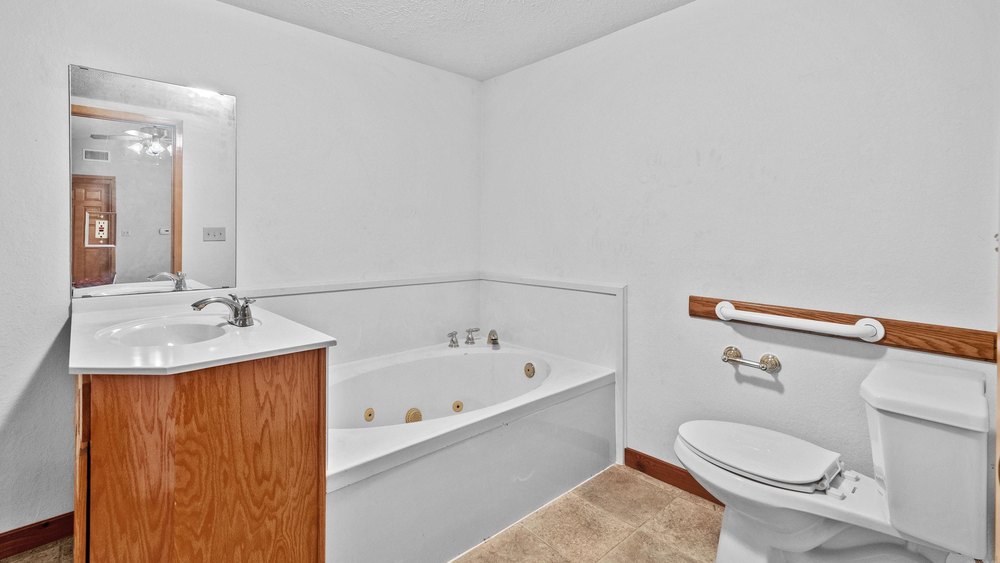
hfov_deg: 99.4
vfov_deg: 66.5
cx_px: 491
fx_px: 424
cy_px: 227
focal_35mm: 16
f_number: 6.4
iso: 640
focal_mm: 10
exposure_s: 1/2.5
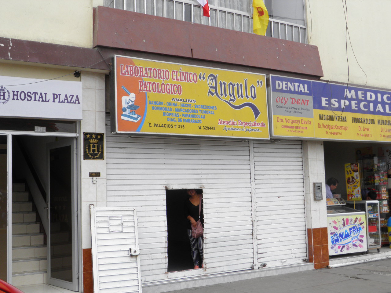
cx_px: 196
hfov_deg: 42.9
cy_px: 146
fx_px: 497
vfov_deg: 32.9
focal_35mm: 44
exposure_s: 1/125
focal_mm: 7.9
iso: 50
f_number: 6
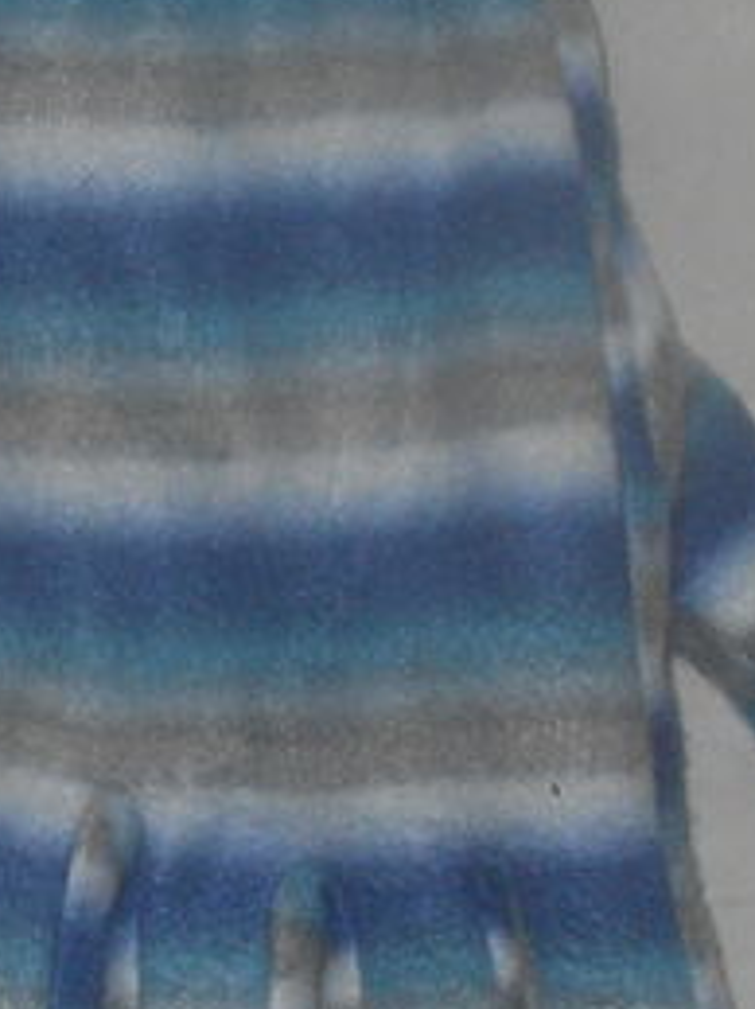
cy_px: 467
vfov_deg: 13.8
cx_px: -171
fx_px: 4162
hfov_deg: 10.2
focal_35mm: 143
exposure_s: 1/45
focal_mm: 6.3
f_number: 2.8
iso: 100
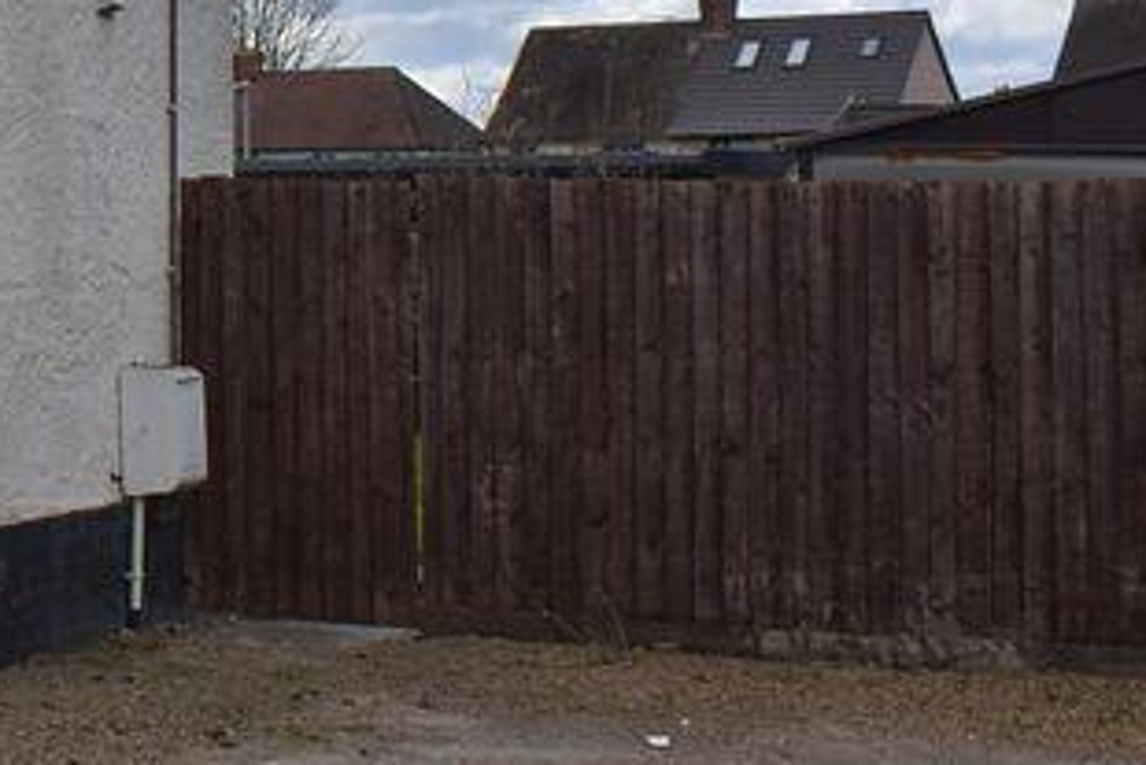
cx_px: -492
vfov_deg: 13.5
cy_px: -98
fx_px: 3153
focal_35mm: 99
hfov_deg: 18.6
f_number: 9
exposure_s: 1/320
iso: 100
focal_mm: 20
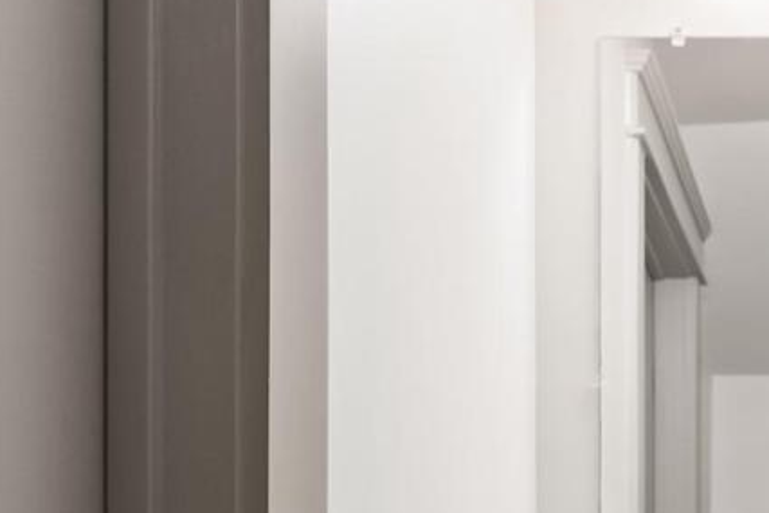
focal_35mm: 54
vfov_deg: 23.4
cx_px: 823
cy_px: 580
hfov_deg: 32.8
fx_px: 1154
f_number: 4
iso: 2000
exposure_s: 1/25
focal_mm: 16
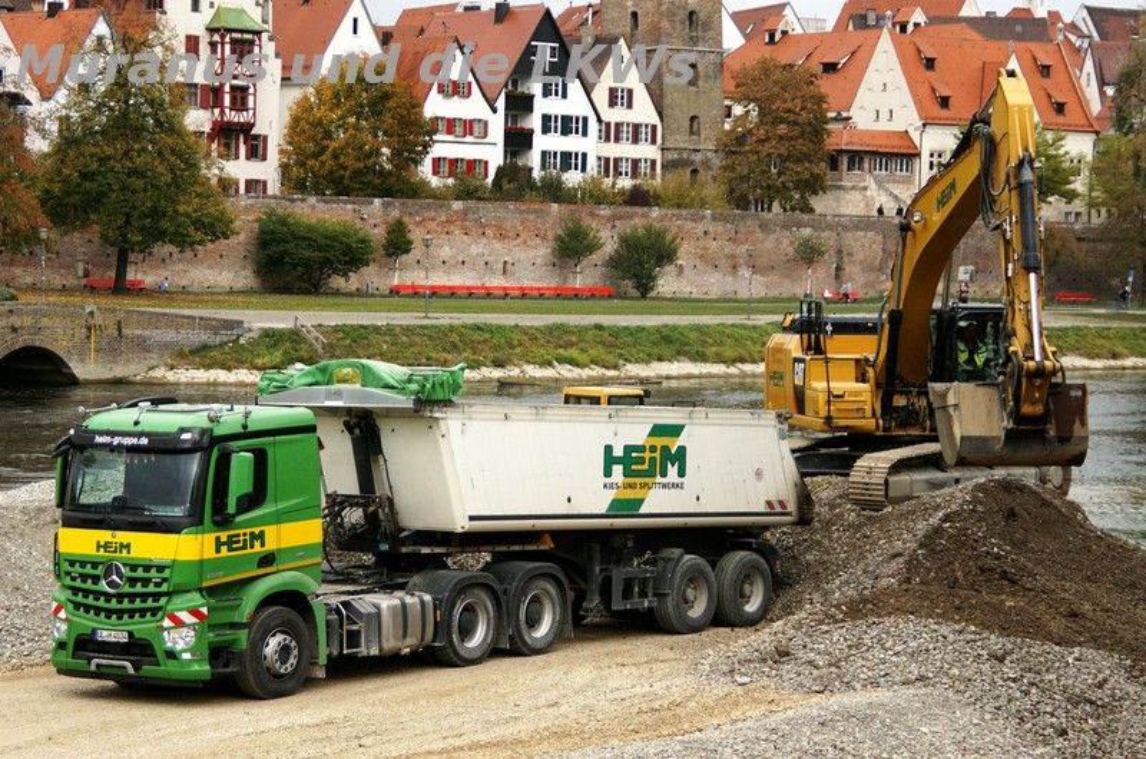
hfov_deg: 27.0
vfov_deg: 18.1
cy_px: 380
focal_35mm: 75
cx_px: 573
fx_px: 2383
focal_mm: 50
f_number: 4.5
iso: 320
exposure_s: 1/800
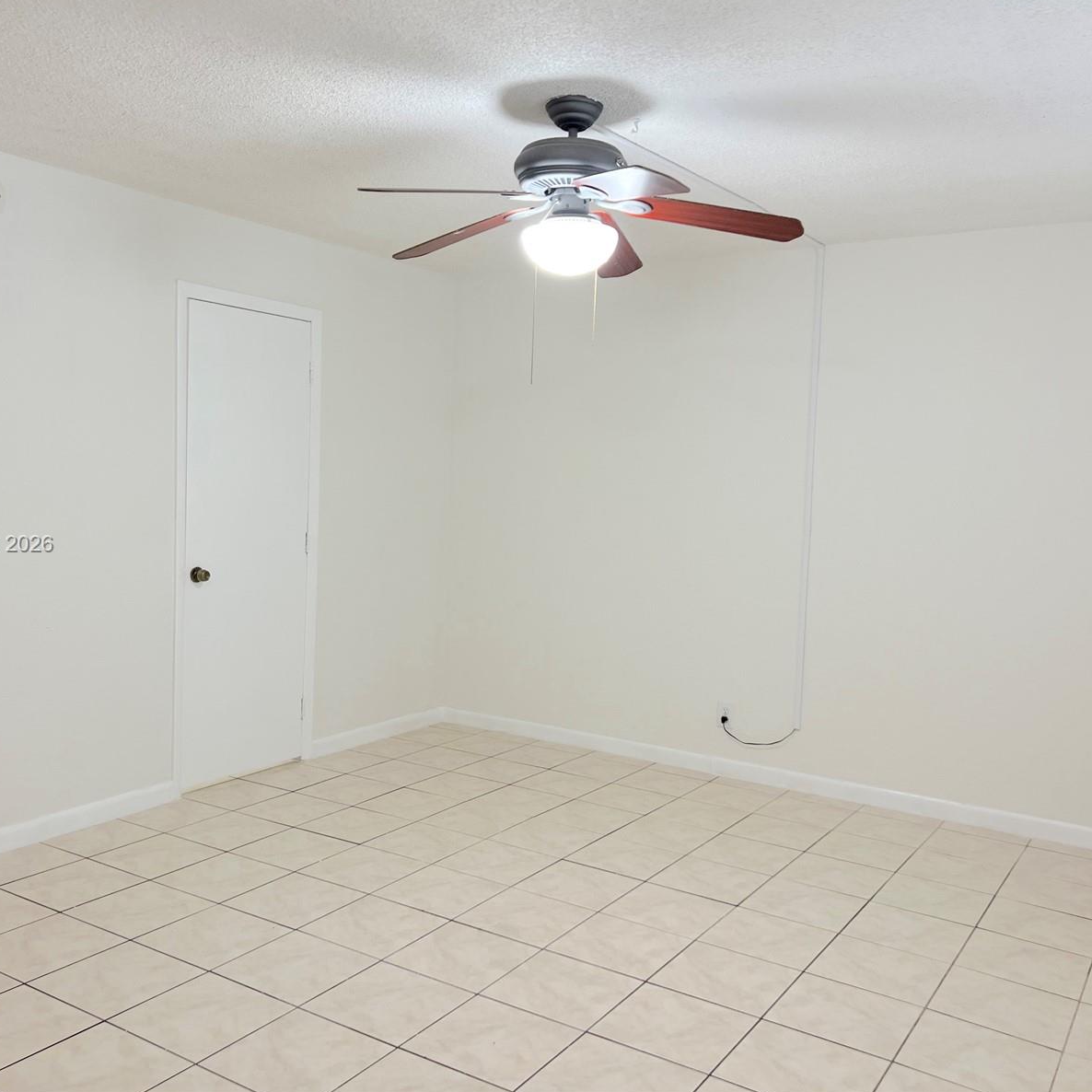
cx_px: 503
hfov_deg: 52.5
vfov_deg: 52.5
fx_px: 1106
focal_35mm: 31
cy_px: 545
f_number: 1.5
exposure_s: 1/120
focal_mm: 5.7
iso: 125
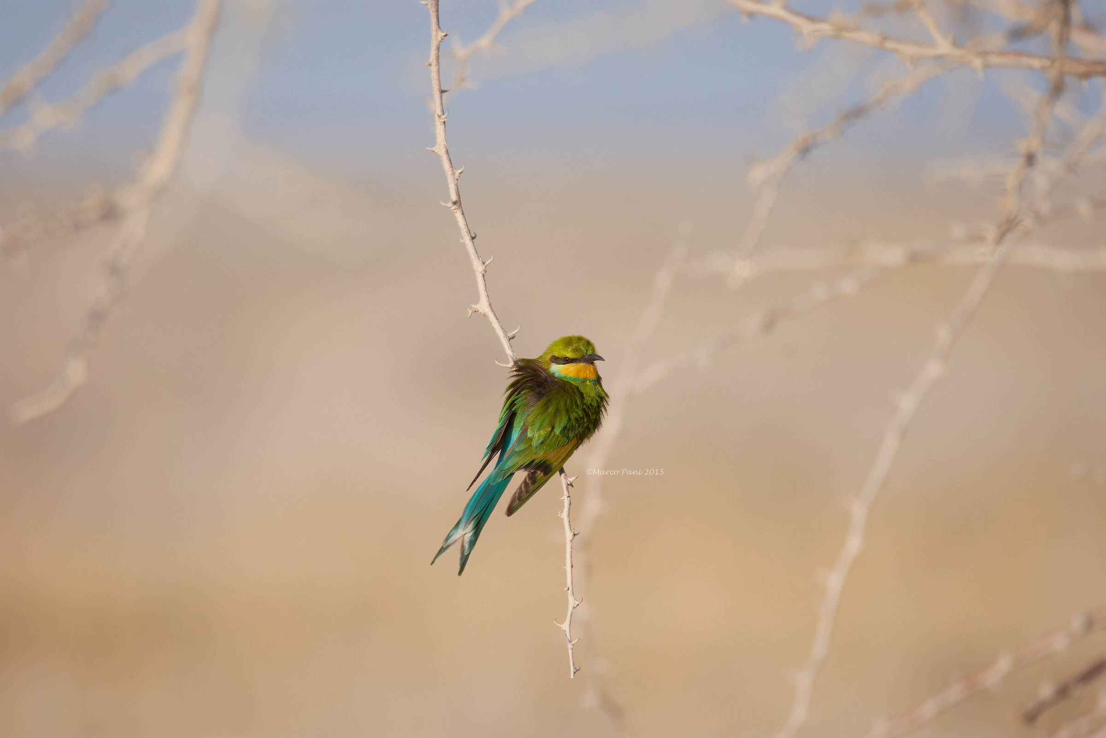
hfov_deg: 2.3
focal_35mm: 900
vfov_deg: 1.5
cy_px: 369
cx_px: 553
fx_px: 27648
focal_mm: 600
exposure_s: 1/800
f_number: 7.1
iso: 320
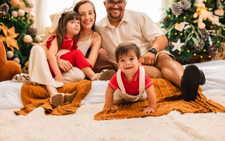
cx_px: 109
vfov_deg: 22.7
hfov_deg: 35.7
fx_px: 350
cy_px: 59
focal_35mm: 57
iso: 250
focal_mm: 50
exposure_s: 1/200
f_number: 3.2
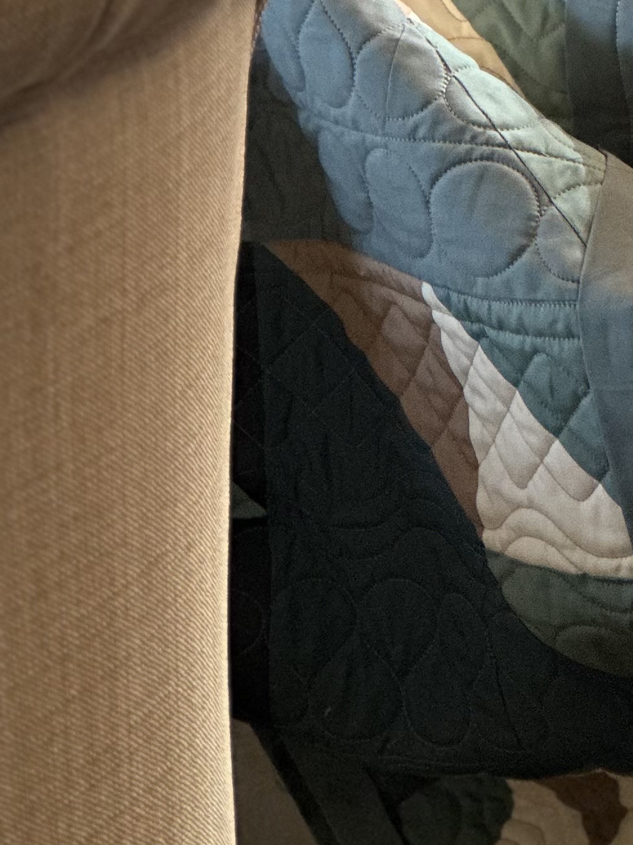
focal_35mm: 237
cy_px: -176
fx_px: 5780
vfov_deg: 8.3
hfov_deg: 6.2
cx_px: 955
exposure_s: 1/40
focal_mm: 9
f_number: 2.8
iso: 200
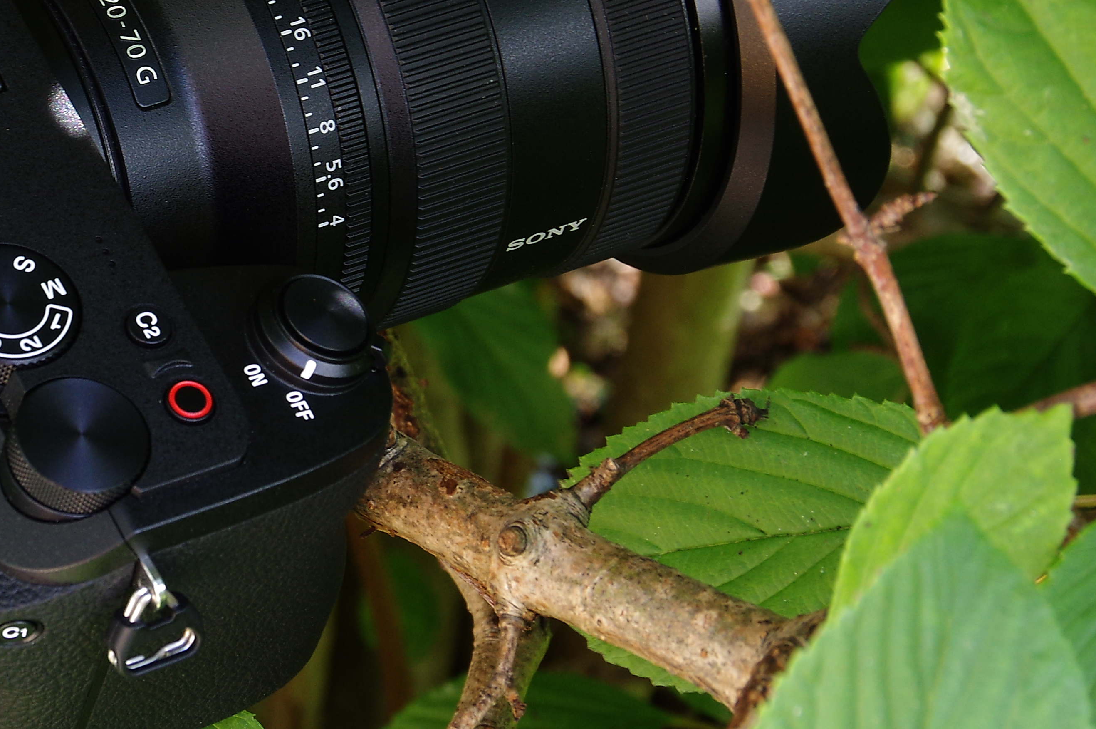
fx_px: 4167
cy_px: 173
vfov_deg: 10.0
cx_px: 190
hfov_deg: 14.9
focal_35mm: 137
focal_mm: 40
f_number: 8
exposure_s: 1/30
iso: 400
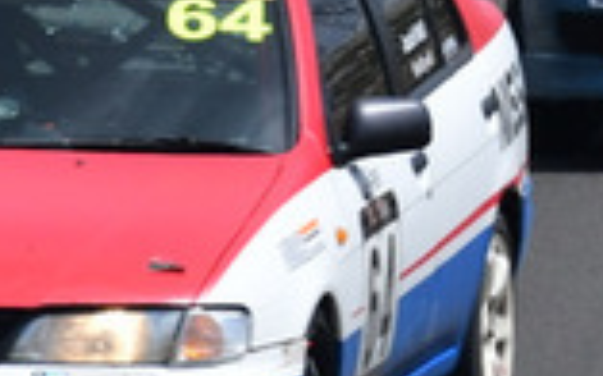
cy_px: -303
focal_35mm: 3420
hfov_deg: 0.6
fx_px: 56183
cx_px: 630
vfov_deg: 0.4
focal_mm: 440
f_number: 10
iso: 250
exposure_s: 1/640
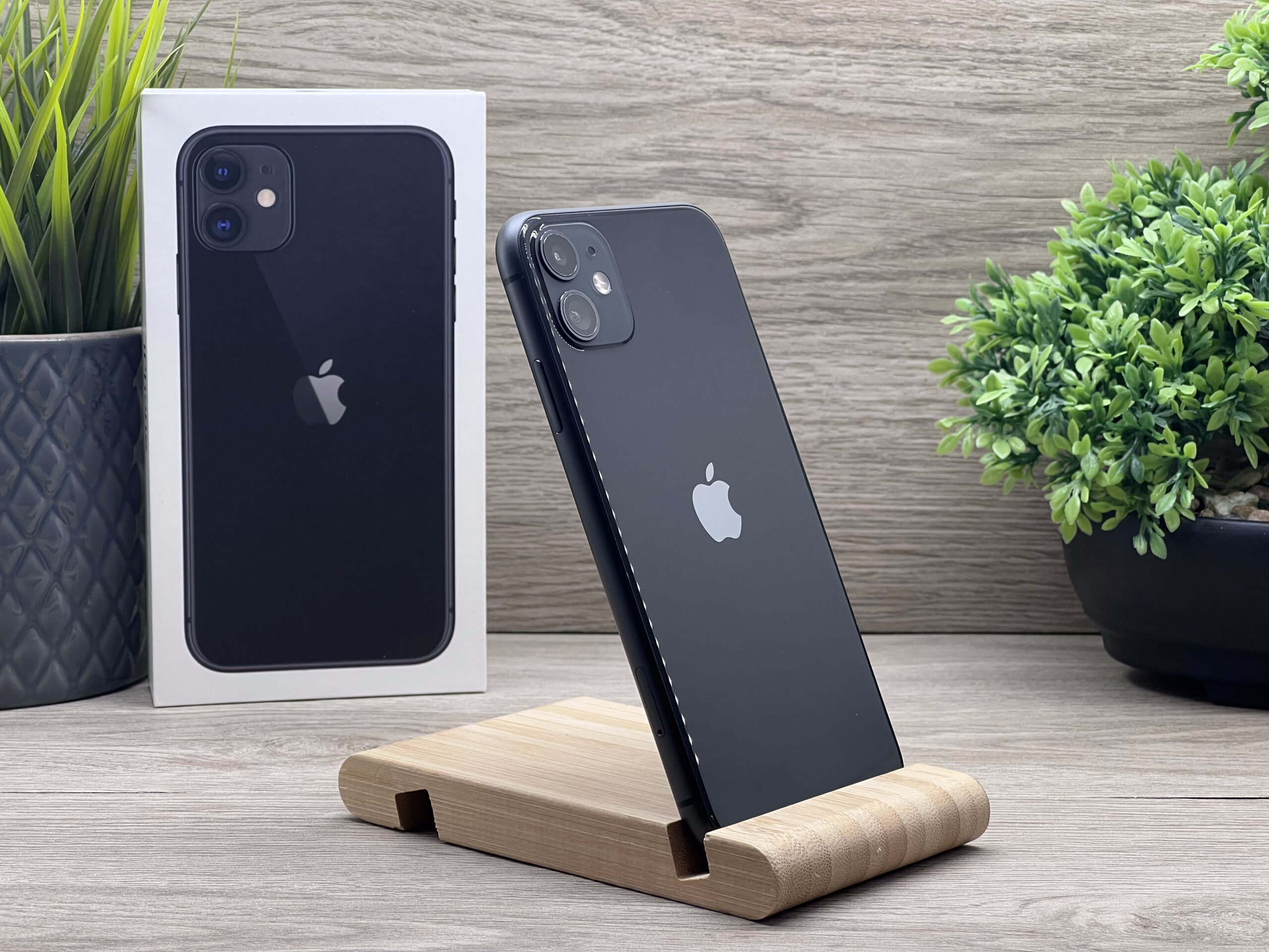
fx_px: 2823
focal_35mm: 77
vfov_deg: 19.1
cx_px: 634
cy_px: 476
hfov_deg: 25.3
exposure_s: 1/100
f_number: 2.8
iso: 100
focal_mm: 9
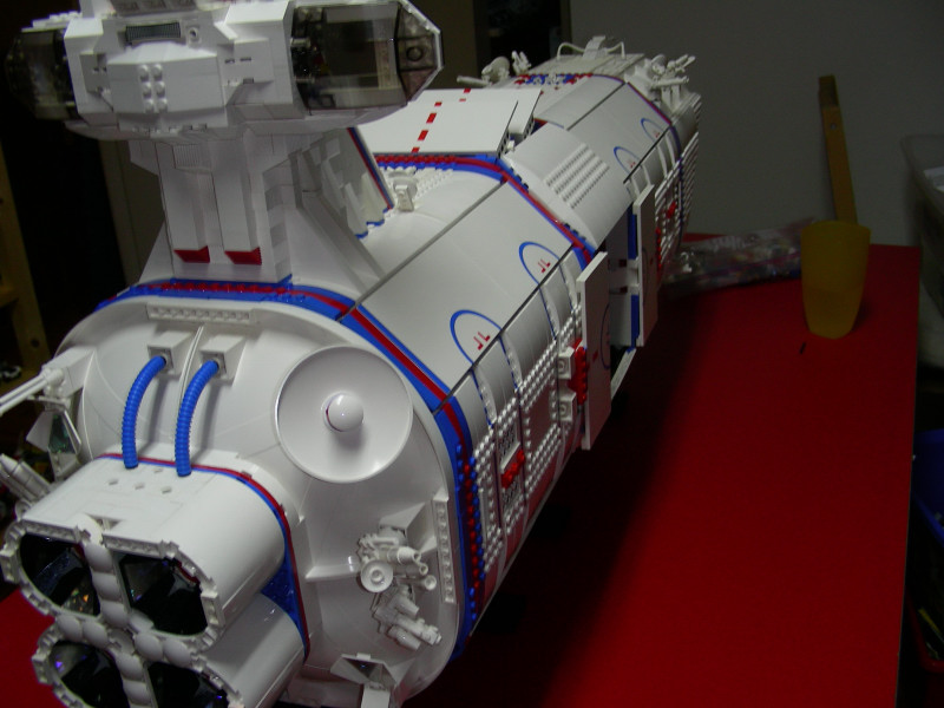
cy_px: 354
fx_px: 1036
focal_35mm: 38
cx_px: 472
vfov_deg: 37.7
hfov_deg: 49.0
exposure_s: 1/30
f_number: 3.5
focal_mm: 6.3
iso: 50
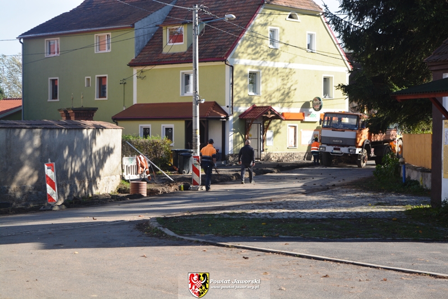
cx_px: 224
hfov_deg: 24.6
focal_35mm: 82
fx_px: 1026
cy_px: 150
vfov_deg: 16.5
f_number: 8
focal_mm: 55
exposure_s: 1/200
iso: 100
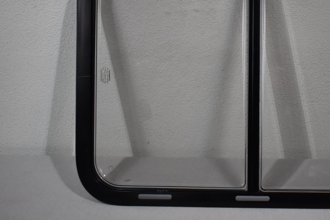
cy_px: 68
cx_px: 233
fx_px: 538
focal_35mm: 59
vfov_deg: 23.0
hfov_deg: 33.6
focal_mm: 27
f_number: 4
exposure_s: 1/250
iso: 640
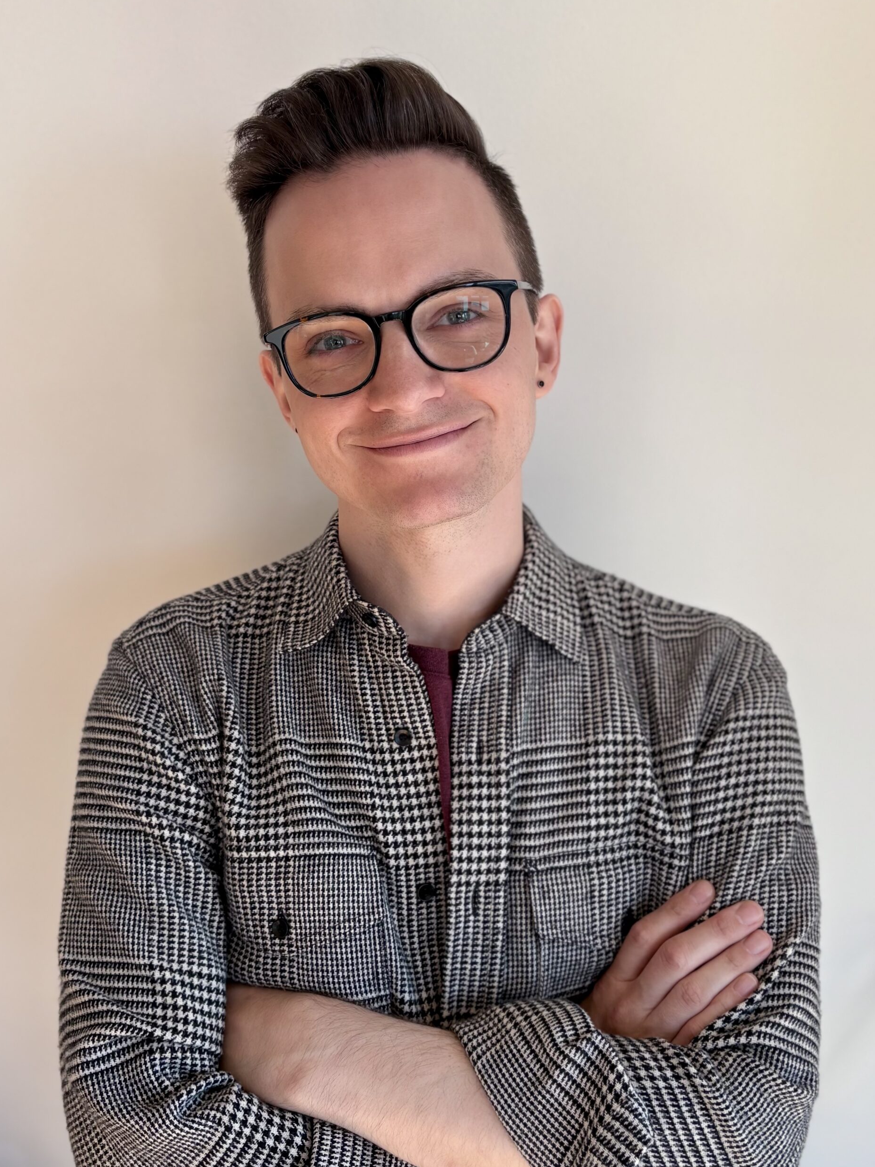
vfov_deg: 65.3
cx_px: 423
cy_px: 578
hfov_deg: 51.3
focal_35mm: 27
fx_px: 910
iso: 32
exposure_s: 1/120
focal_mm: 5.96
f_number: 1.6
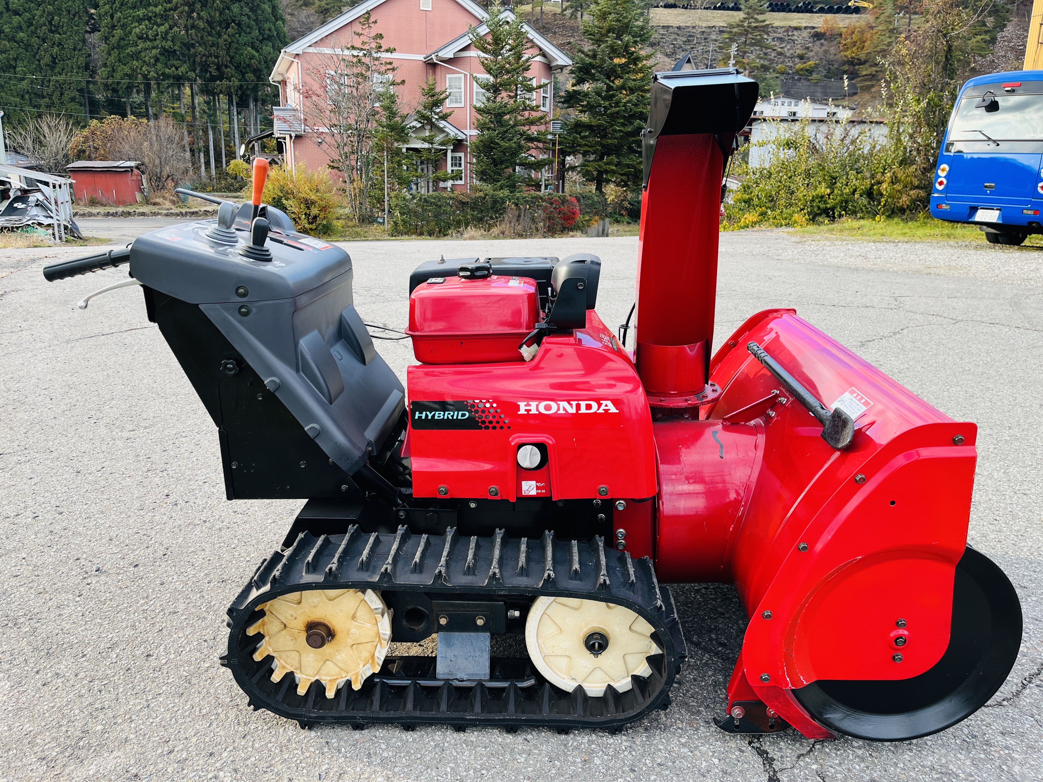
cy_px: 391
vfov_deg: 53.1
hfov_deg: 67.3
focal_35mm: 26
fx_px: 783
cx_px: 522
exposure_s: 1/345
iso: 50
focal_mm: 5.1
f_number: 1.6
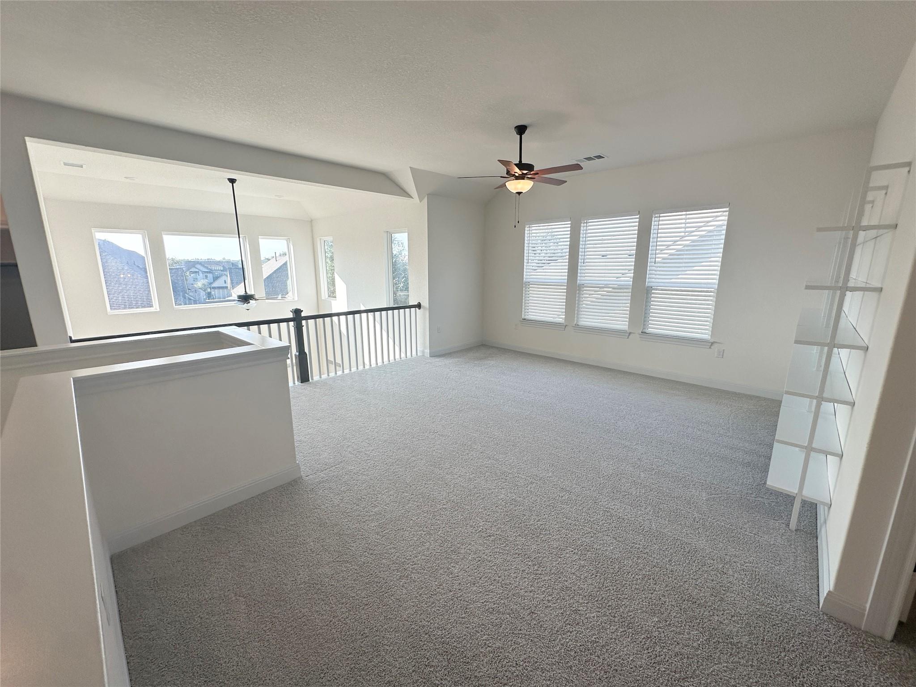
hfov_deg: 102.1
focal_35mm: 14
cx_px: 458
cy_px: 344
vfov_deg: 85.7
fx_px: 370
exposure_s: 1/234
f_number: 2.2
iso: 40
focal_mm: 2.22
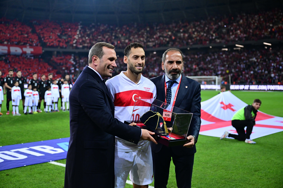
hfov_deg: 44.5
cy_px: 94
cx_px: 142
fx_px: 346
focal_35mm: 44
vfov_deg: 30.5
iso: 2500
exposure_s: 1/1250
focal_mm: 44
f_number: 2.8
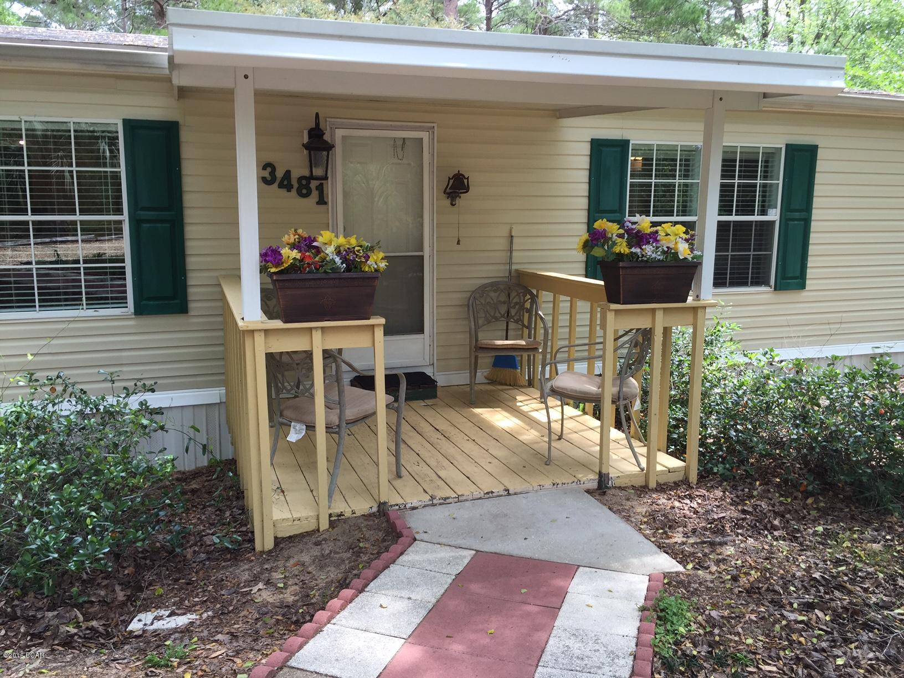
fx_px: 757
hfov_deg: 61.7
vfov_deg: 48.2
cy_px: 339
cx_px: 452
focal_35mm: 29
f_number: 2.2
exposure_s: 1/155
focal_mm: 4.15
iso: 32
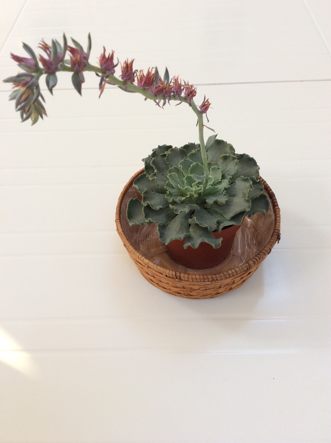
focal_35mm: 32
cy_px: 222
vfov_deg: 56.9
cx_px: 166
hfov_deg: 44.1
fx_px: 409
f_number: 2.4
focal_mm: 3.3
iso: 32
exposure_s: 1/25
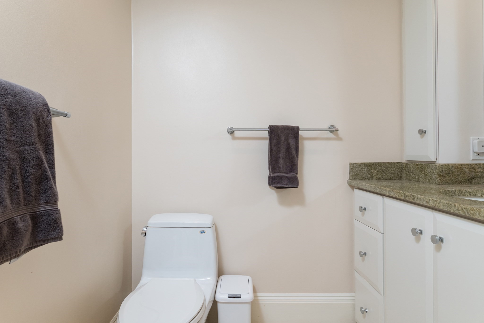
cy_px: 162
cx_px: 242
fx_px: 269
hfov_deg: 84.0
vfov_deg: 62.0
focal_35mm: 20
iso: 800
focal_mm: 20
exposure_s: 1/125
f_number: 9
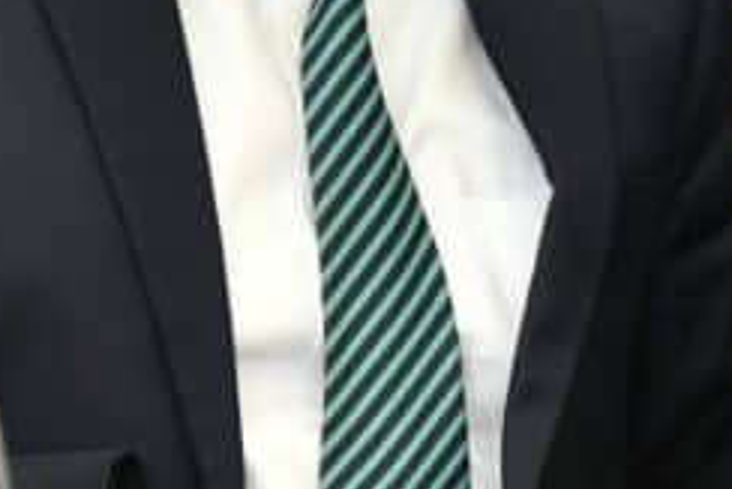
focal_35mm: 504
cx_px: 867
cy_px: -22
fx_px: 10254
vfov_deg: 2.7
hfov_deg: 4.1
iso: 1000
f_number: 5
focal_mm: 120
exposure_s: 1/200
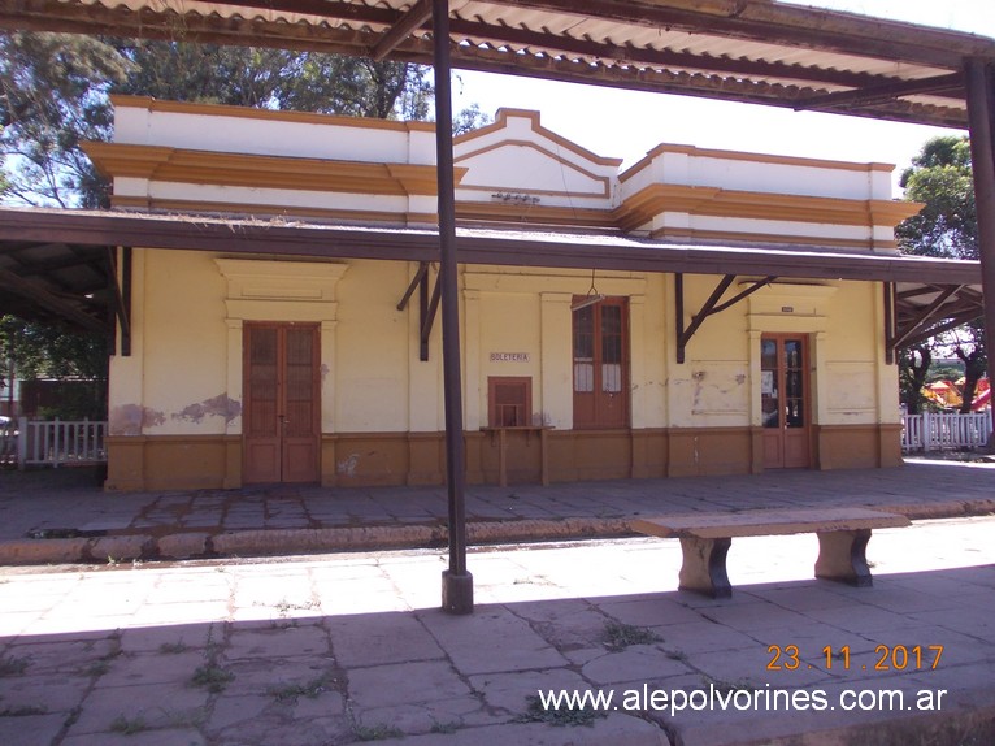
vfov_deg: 49.7
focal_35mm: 28
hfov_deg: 63.5
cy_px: 373
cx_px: 498
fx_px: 805
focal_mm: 4
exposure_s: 1/125
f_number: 5.4
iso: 80
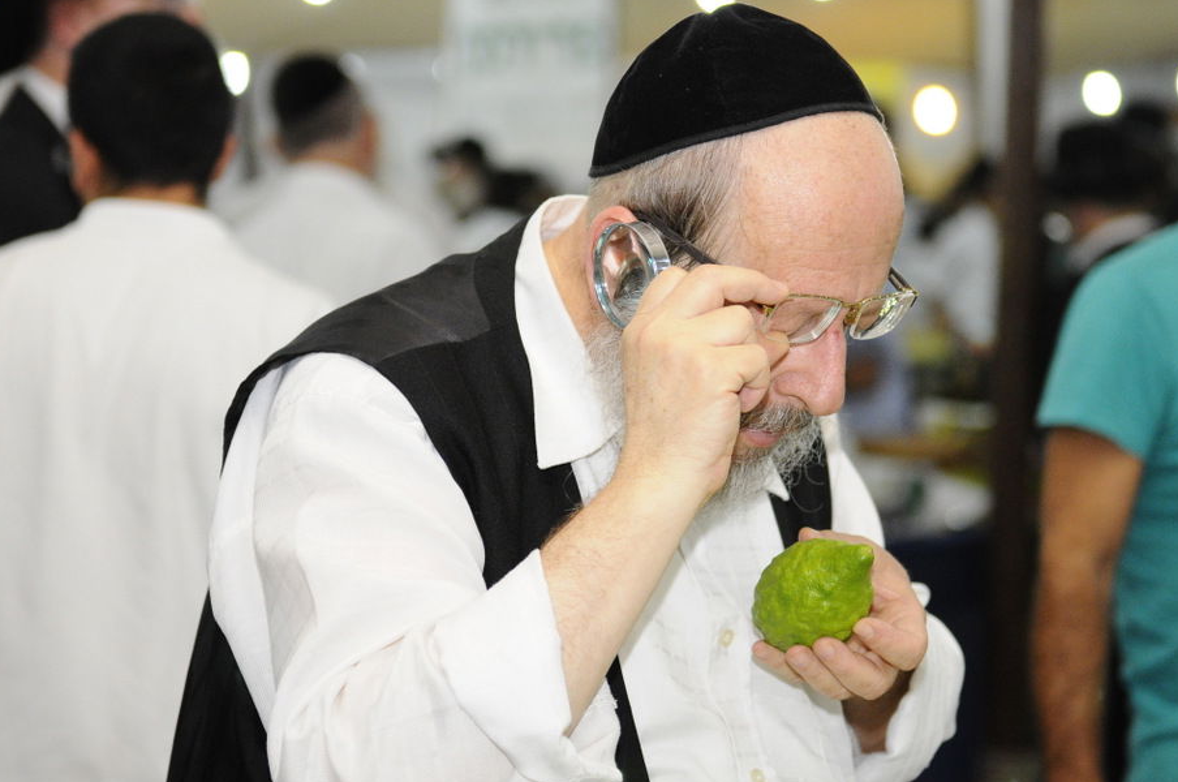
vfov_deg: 11.5
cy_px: 398
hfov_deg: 17.2
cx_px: 653
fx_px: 3888
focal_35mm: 119
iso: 1600
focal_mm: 70
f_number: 2.8
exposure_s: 1/200
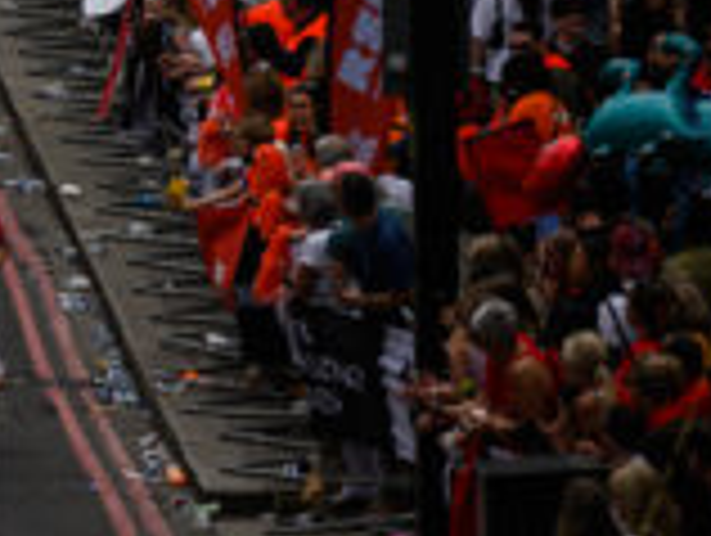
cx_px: -626
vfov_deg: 1.9
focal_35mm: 781
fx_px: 16066
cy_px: -45
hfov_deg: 2.5
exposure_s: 1/4000
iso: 800
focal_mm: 200
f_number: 5
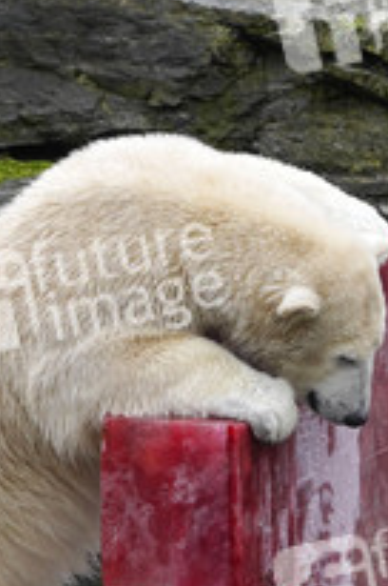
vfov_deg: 5.3
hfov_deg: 3.5
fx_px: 6326
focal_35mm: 390
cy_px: 434
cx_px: 160
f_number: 7.1
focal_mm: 200
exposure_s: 1/400
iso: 1600
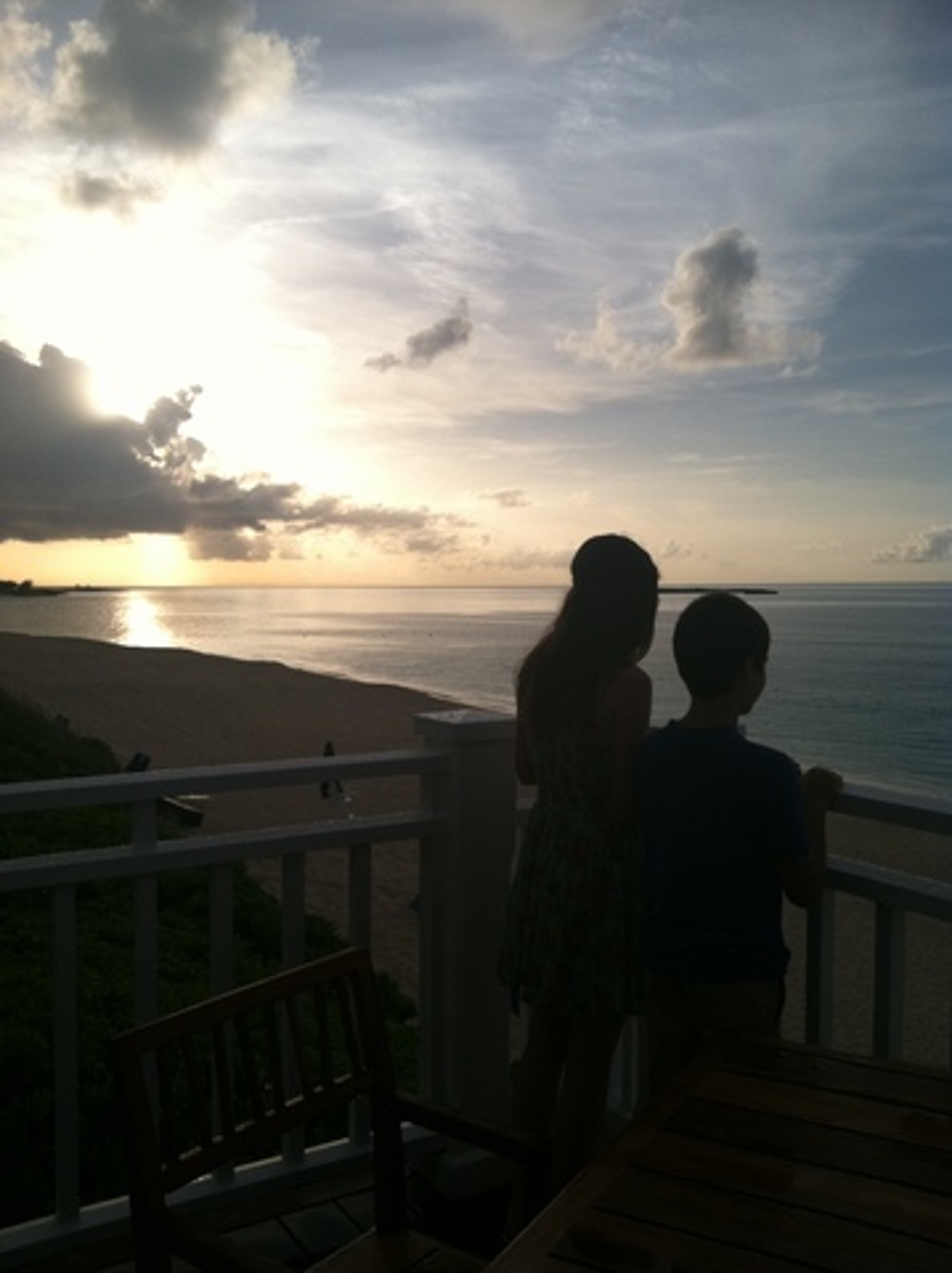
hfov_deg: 40.6
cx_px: 476
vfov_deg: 52.7
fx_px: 1286
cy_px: 636
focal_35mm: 35
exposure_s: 1/2143
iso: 80
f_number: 2.8
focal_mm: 3.85
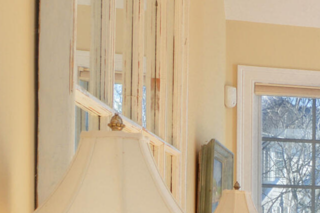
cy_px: 246
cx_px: 608
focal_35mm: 91
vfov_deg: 14.5
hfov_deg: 17.3
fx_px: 811
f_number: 11
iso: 200
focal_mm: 13
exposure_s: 1/4
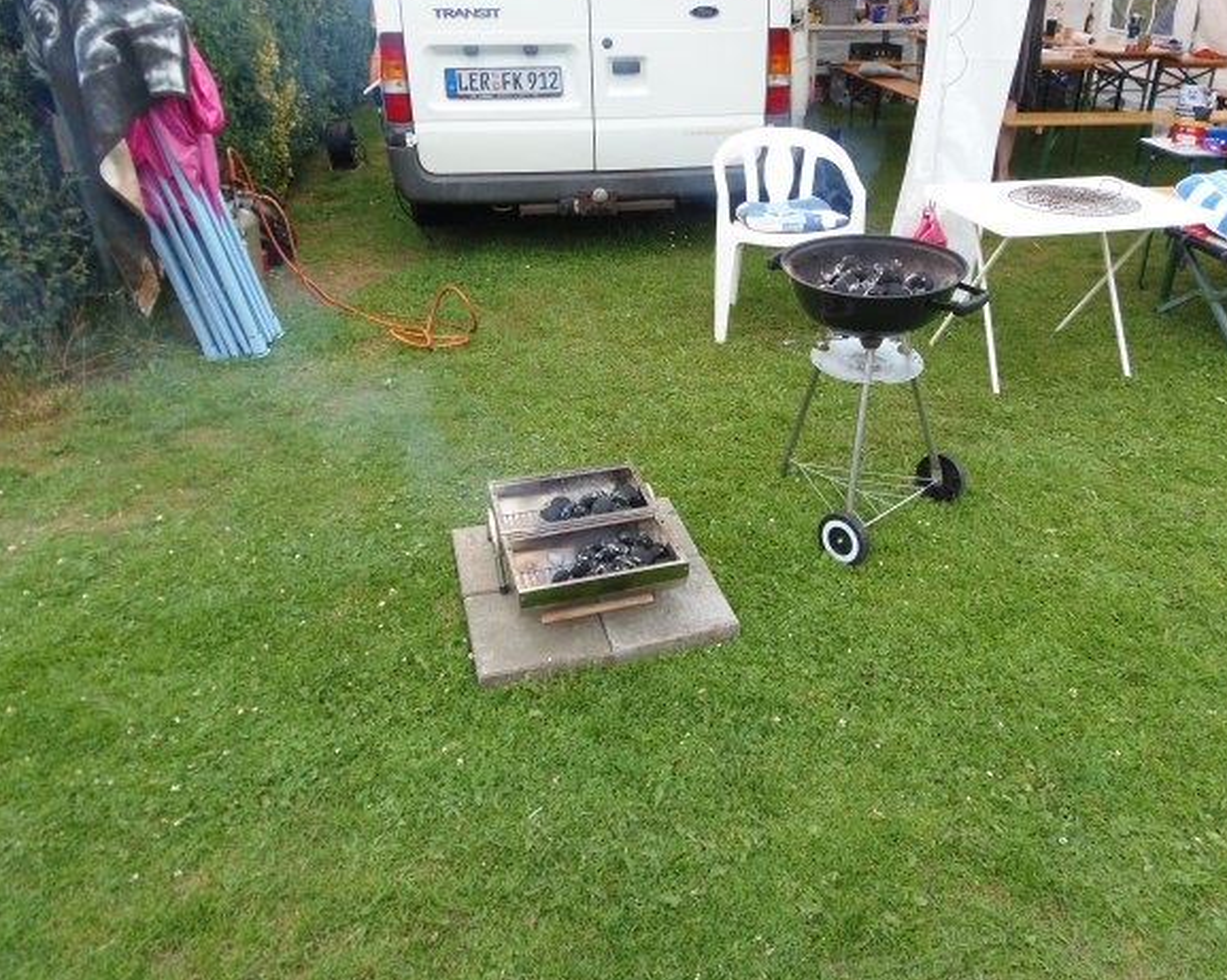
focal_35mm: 26
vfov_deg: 54.9
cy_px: 476
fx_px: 944
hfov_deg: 65.9
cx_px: 674
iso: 64
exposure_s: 1/100
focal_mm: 4.3
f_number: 2.9
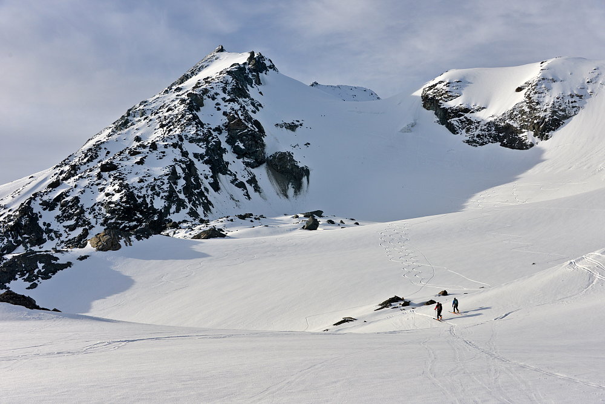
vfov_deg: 30.5
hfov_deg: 44.5
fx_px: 740
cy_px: 202
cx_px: 302
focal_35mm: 44
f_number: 8
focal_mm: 44
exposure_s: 1/1250
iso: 320
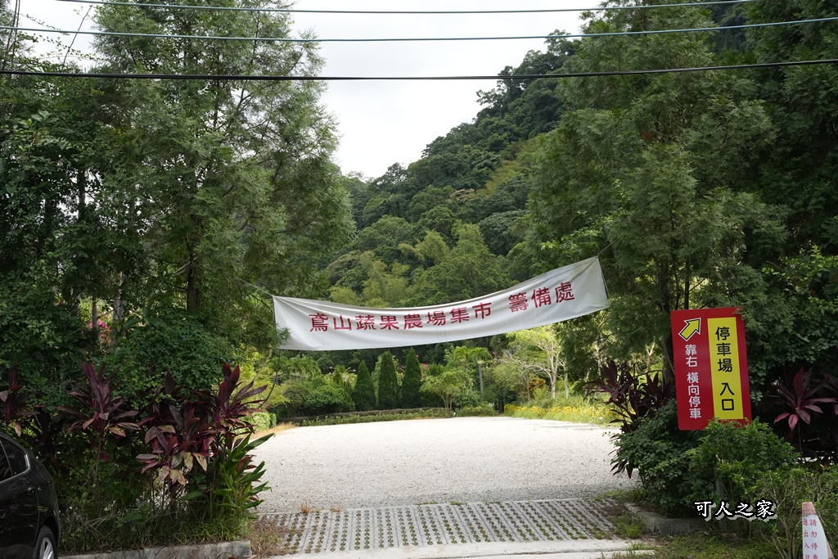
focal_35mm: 46
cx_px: 419
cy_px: 280
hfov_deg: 42.3
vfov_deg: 29.0
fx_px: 1082
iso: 2500
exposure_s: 1/2000
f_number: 8
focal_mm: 46.5
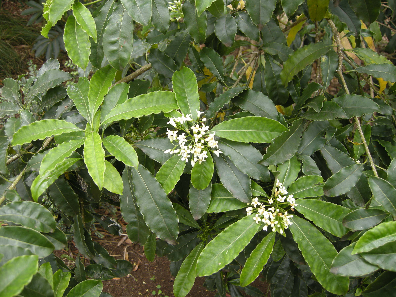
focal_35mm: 35
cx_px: 198
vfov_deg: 40.7
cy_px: 148
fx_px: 400
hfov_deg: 52.6
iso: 64
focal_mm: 7.5
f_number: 3
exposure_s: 1/54
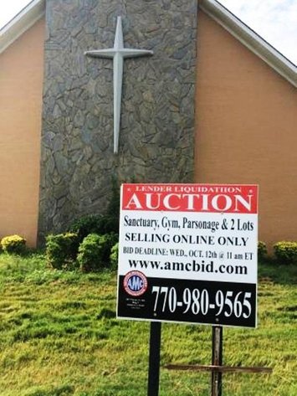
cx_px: 148
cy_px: 198
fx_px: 332
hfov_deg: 48.2
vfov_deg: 61.6
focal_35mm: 29
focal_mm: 4.15
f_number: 2.2
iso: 32
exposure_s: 1/1368
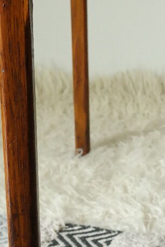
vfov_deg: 13.6
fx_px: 1032
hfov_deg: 9.0
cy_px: 39
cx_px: 207
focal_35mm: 150
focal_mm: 26
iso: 1600
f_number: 5.6
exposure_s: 1/50
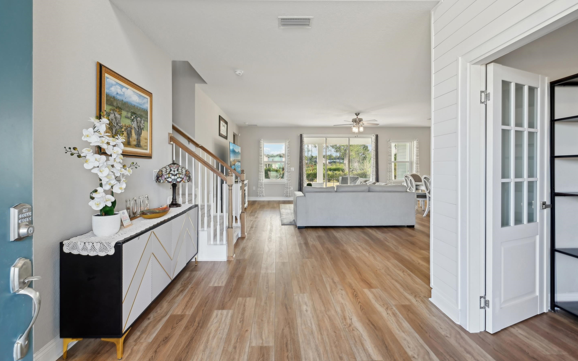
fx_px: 252
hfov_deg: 97.8
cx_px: 278
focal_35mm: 16
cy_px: 172
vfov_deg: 71.2
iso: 400
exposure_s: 1/10
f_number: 8
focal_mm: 15
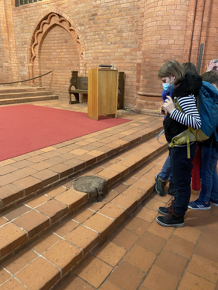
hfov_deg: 53.1
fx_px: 218
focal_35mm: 26
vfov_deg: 67.3
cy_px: 145
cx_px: 109
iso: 500
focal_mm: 4.25
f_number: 1.8
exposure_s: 1/33
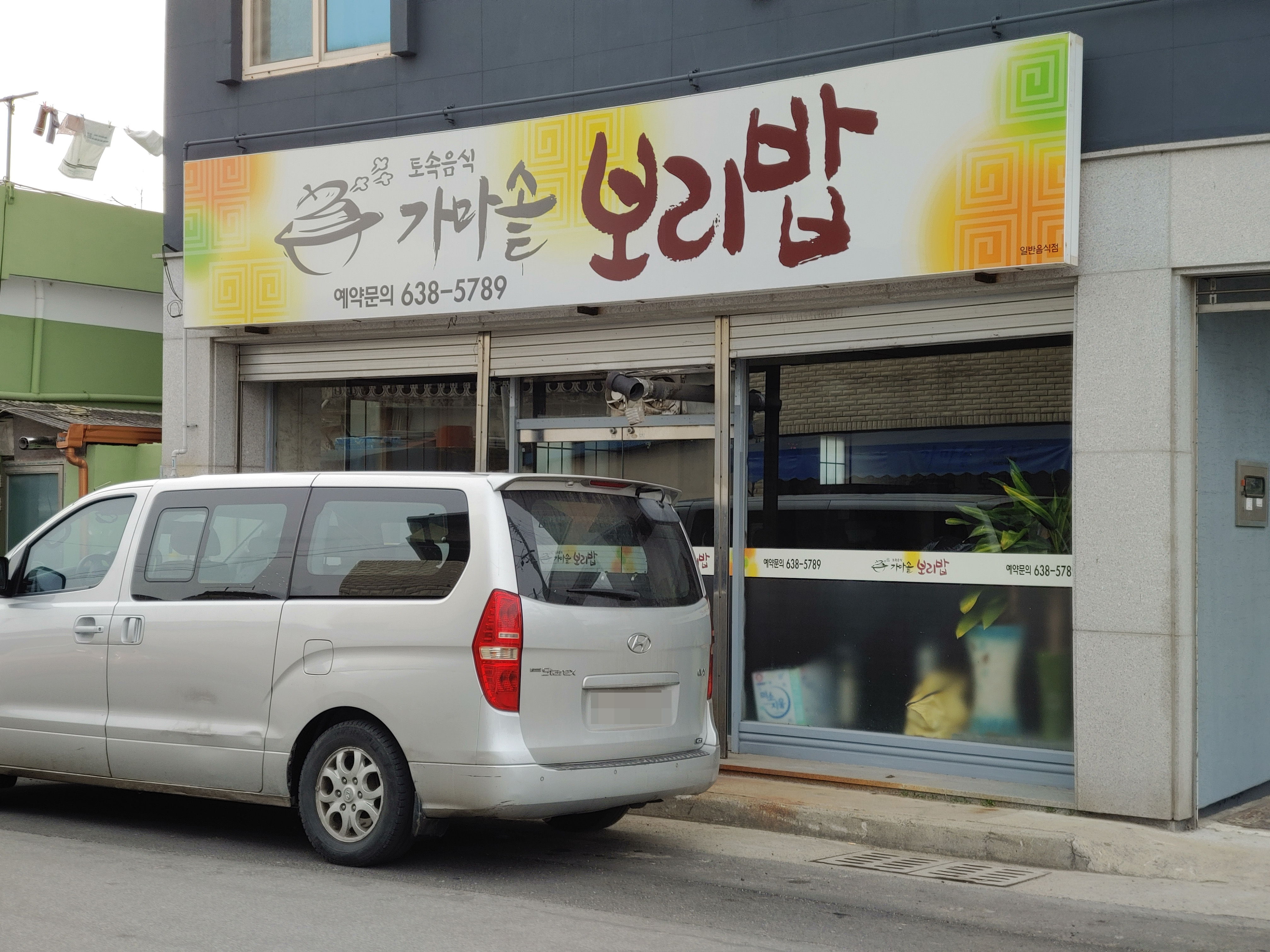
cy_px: 476
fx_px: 1834
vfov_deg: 29.1
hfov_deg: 38.2
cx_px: 635
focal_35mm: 50
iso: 50
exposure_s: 1/194
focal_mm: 5.88
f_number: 2.4
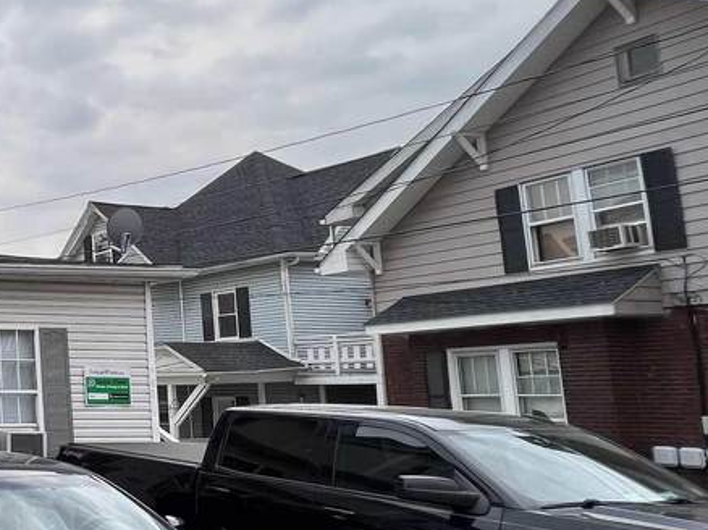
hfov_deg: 30.5
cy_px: 294
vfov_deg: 37.6
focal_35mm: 38
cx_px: -322
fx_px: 777
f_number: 1.8
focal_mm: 1.57
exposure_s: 1/286
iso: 32
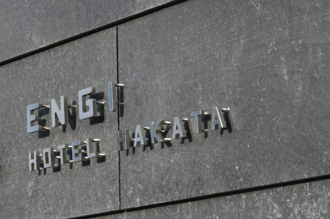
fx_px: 1402
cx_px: -100
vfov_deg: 8.9
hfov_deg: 13.0
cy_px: 230
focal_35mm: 153
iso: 200
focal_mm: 47
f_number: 10
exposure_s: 1/250
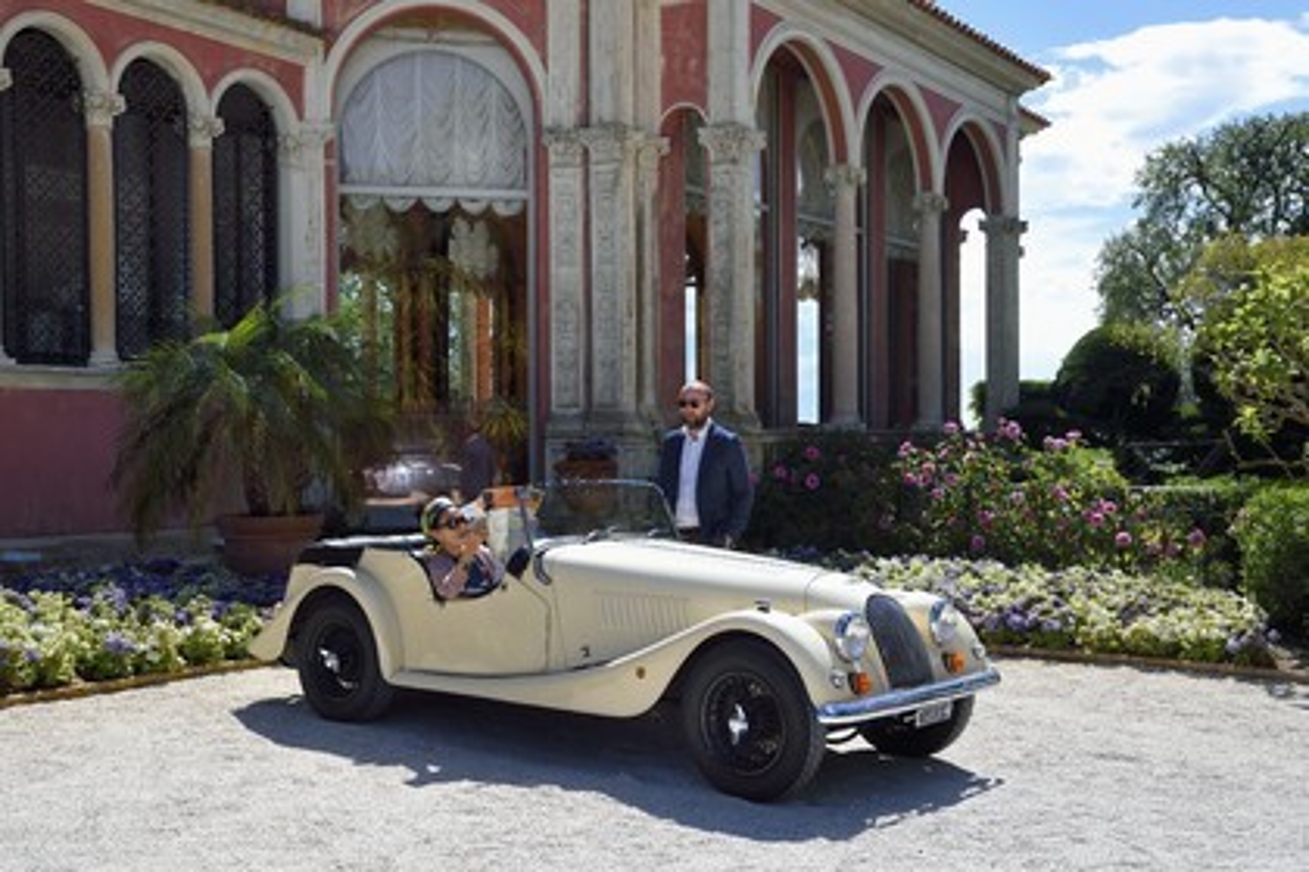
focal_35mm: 44
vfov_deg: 30.5
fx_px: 1600
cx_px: 654
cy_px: 436
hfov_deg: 44.5
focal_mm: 44
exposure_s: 1/200
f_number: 11
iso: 200
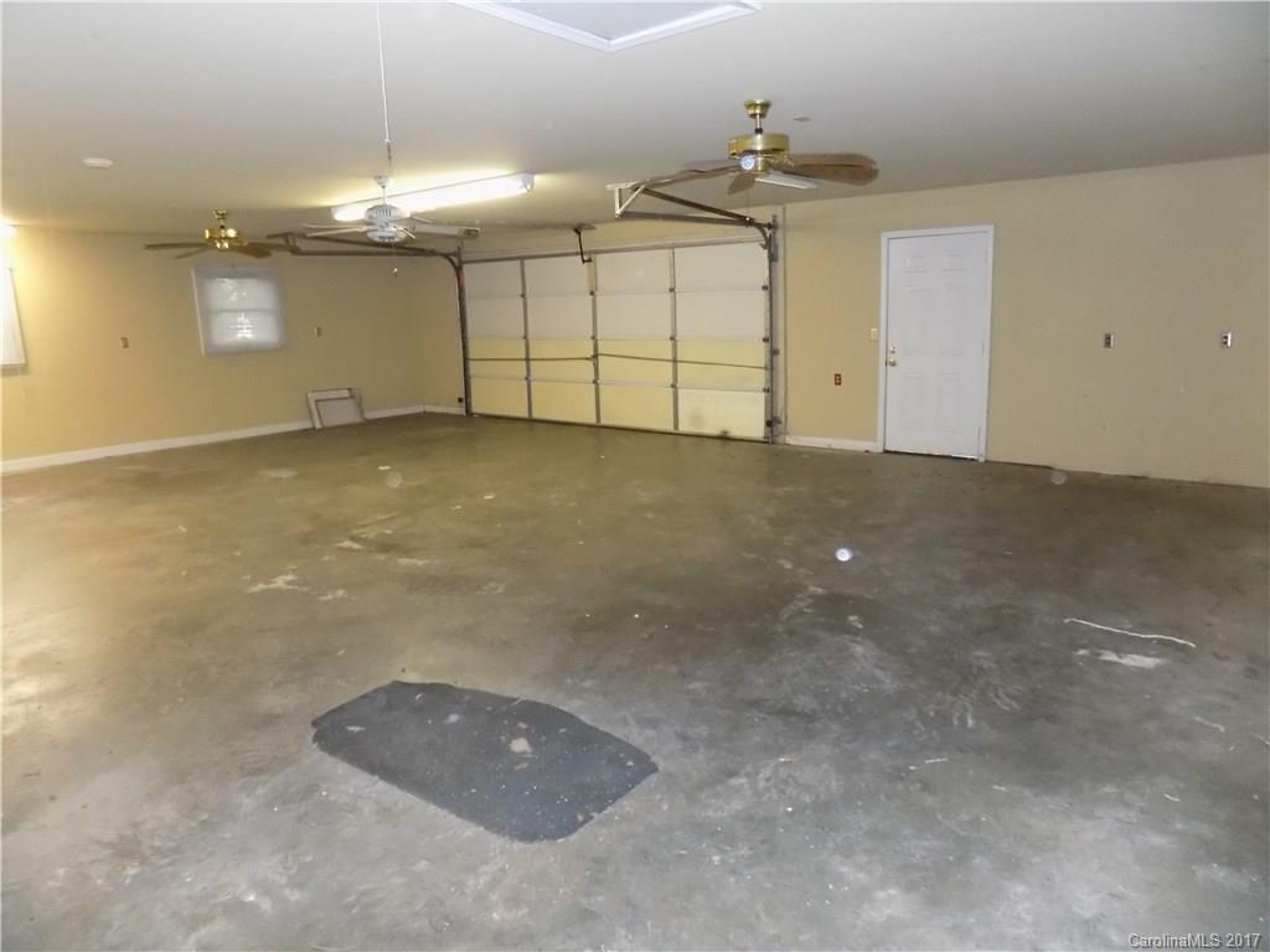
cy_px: 476
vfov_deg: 58.9
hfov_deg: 73.9
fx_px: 844
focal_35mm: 23
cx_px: 635
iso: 640
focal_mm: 4
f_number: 3.1
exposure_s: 1/30
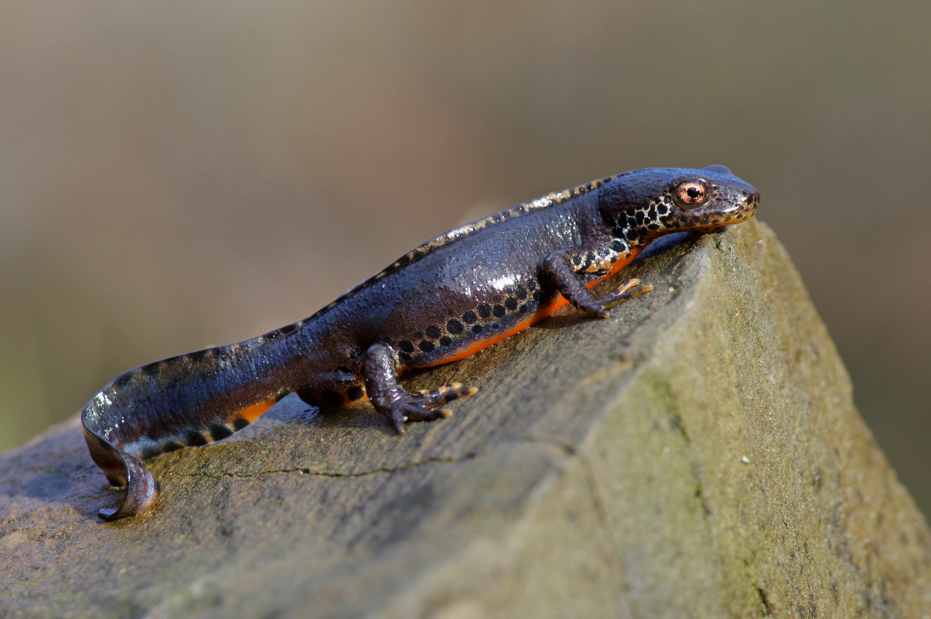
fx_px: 3876
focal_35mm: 150
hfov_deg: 13.7
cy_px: 310
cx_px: 466
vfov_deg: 9.1
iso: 640
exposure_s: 1/80
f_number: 10
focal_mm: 100
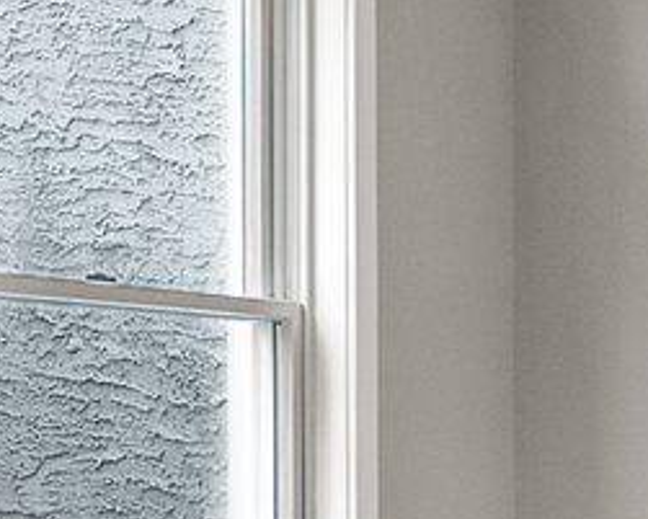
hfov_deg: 10.9
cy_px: 502
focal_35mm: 130
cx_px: 1843
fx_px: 2494
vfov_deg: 11.8
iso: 800
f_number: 8
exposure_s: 1/5
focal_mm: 17
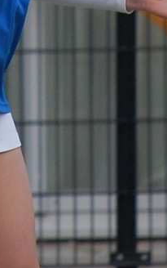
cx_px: 58
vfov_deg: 2.2
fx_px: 6954
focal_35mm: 955
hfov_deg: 1.4
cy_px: -75
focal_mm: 200
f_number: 5.6
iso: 400
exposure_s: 1/640
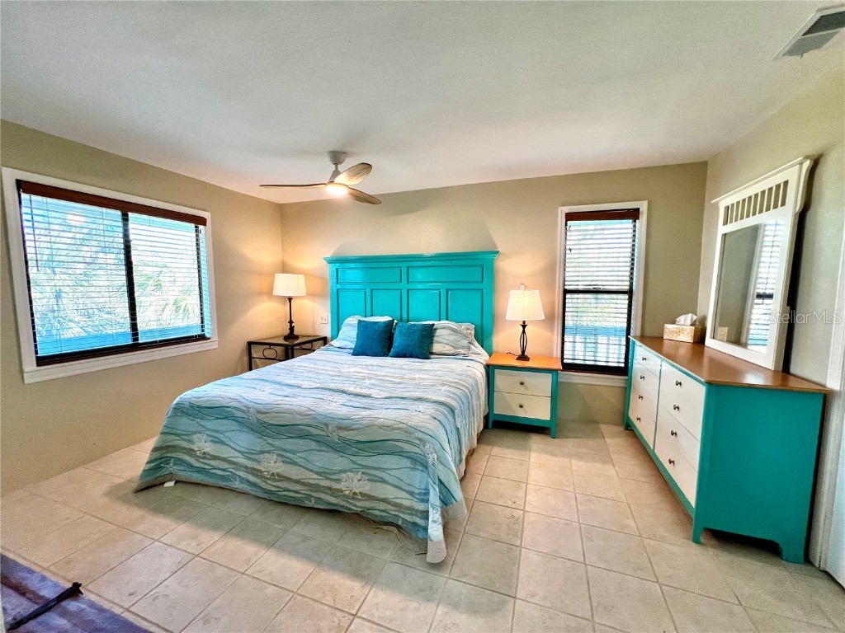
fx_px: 317
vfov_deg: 89.9
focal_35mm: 13
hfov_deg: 106.2
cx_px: 422
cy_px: 316
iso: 160
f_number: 1.8
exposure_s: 1/120
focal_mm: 1.57
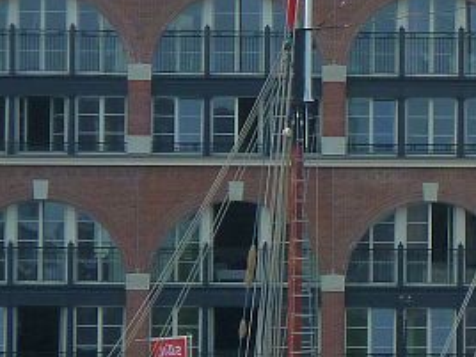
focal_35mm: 603
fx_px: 8292
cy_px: 136
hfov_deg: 3.3
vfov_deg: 2.5
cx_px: 678
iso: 160
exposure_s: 1/500
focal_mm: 25.9
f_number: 4.5
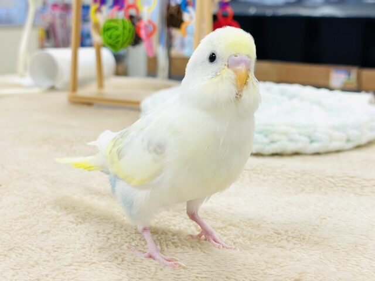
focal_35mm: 52
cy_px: 140
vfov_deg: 28.0
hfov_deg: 36.8
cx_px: 188
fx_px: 563
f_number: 2
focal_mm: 6
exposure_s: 1/99
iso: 80
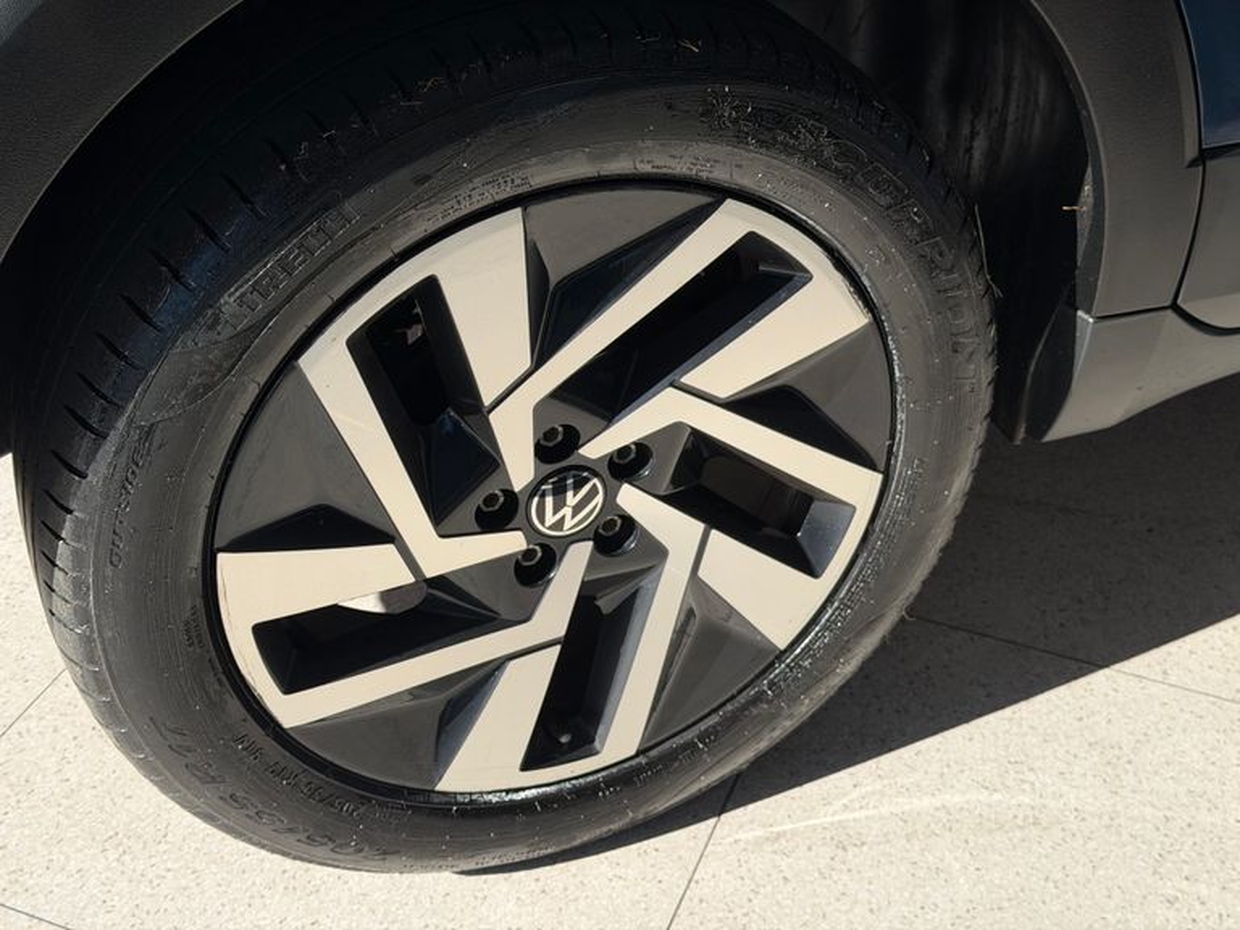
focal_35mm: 48
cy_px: 465
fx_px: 1719
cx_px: 620
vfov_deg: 30.3
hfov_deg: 39.7
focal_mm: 6.76
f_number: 1.78
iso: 64
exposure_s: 1/2865
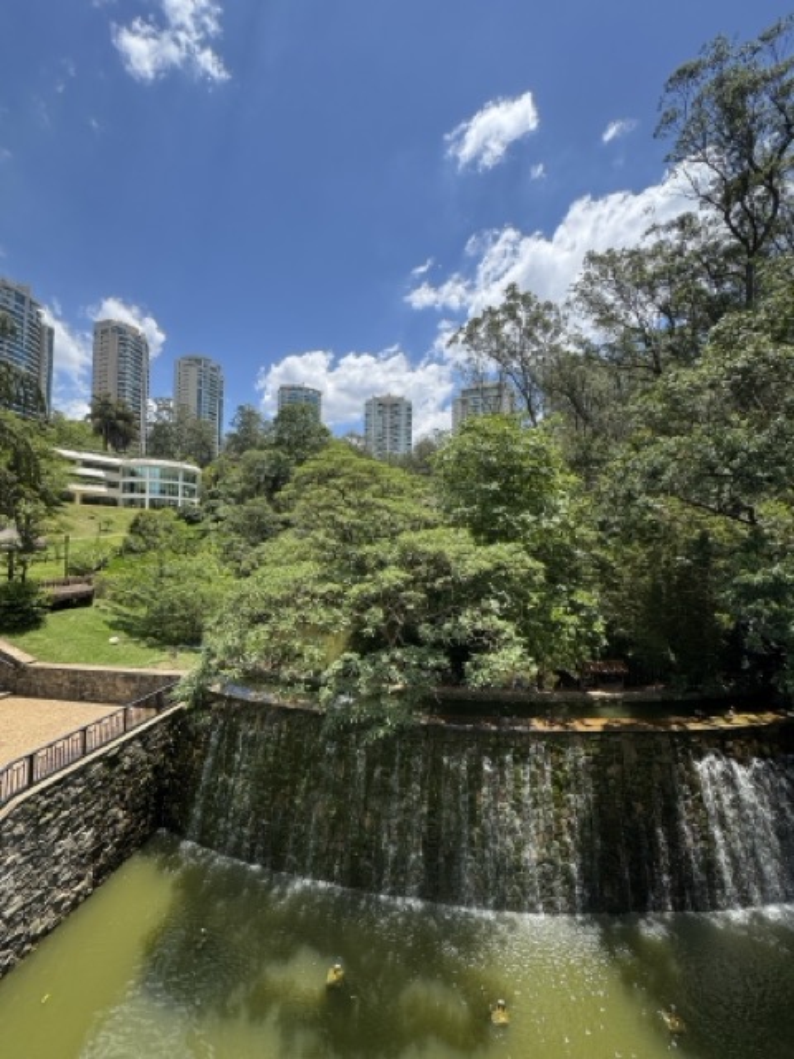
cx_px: 397
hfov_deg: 85.7
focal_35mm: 14
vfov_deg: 102.1
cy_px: 530
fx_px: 428
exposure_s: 1/1506
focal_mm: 2.22
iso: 50
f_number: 2.2
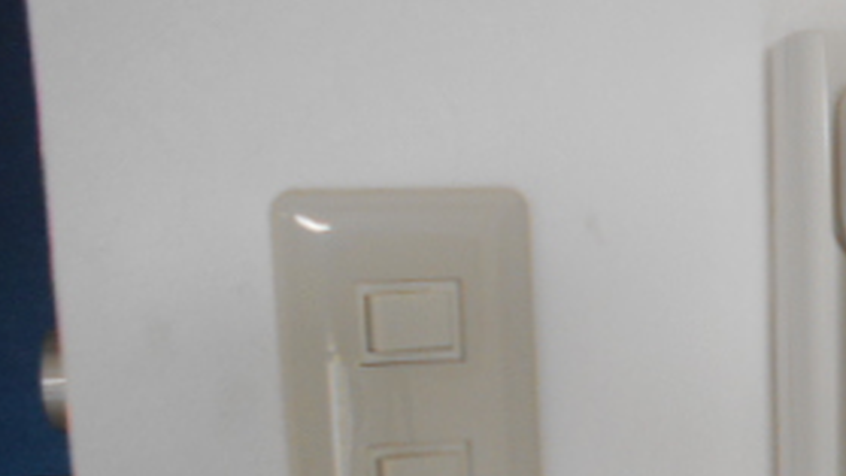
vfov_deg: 18.0
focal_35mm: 65
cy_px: 494
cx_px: 904
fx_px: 1458
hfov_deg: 29.5
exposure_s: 1/30
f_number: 3.2
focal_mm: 4.6
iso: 100
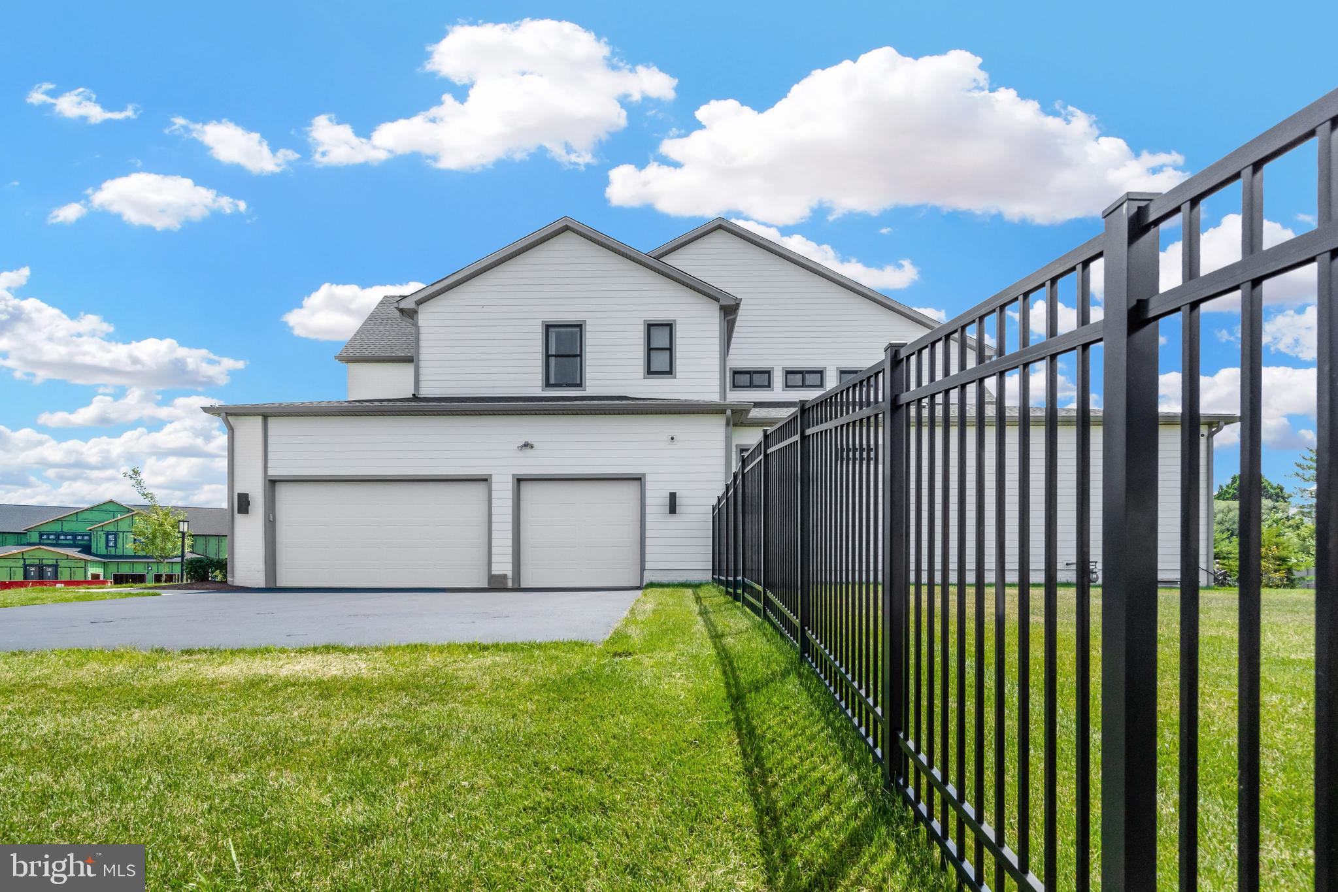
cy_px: 446
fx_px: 595
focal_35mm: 16
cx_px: 669
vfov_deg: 73.8
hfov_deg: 96.7
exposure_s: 1/3200
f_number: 8
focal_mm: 16
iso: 1250
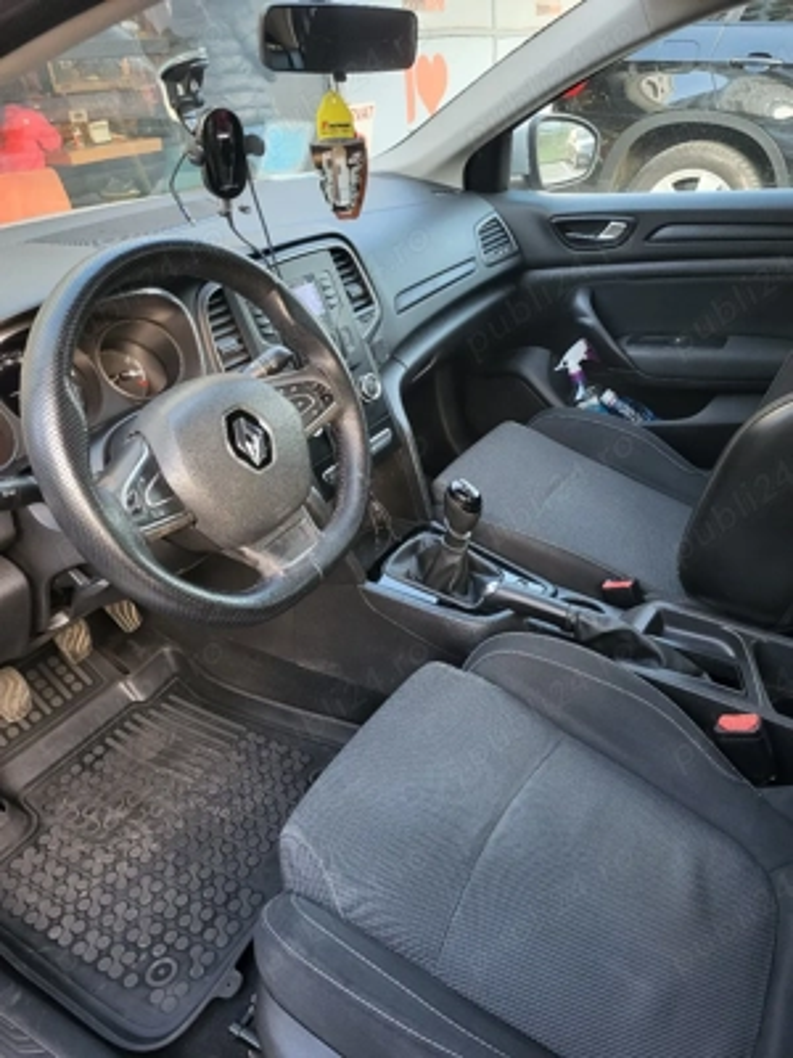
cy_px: 529
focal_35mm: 26
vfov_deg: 67.3
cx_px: 396
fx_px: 794
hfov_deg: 53.1
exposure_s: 1/50
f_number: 1.8
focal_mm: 5.4
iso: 250
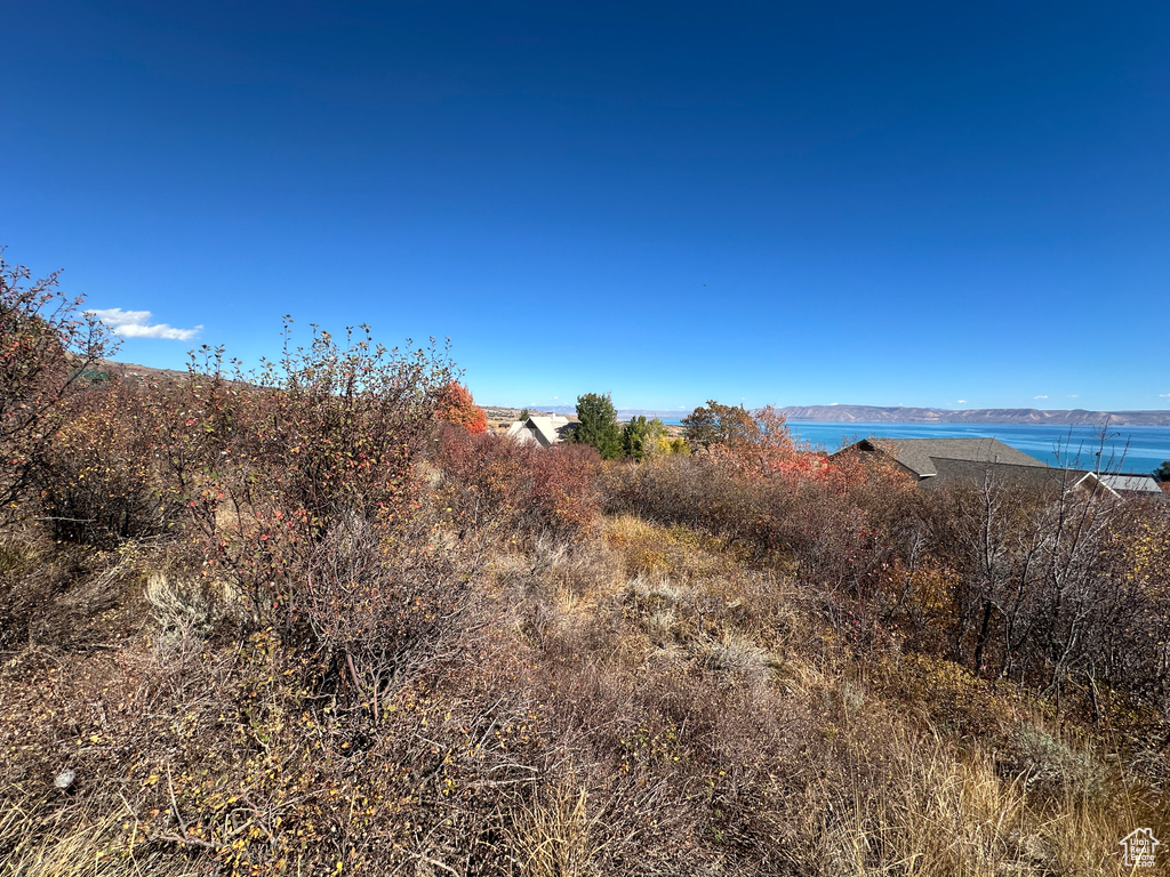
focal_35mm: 14
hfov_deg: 102.1
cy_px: 438
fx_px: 473
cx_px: 585
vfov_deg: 85.7
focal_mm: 2.22
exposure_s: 1/2053
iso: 40
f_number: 2.2
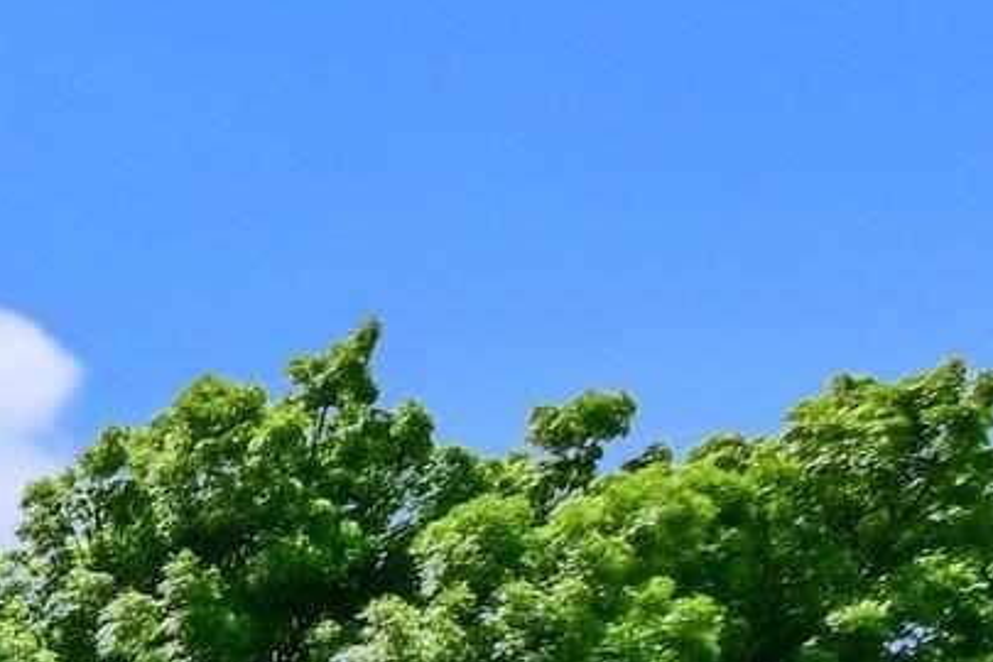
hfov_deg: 13.3
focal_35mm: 111
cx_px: -1427
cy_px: 1839
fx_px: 3062
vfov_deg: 10.0
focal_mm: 10
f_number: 8
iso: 200
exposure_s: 1/125
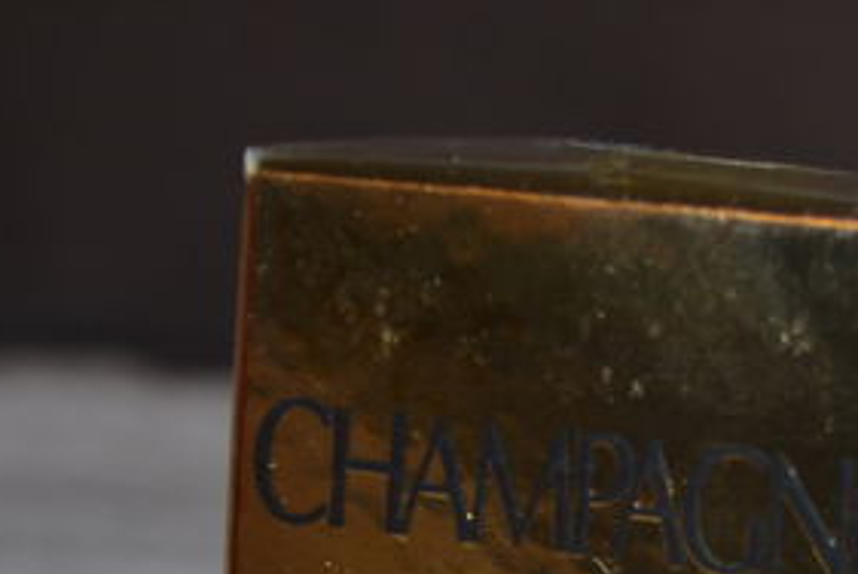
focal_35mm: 128
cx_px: 650
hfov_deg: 15.9
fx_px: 3054
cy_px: 798
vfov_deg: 10.4
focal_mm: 24
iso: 200
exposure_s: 1/60
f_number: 4
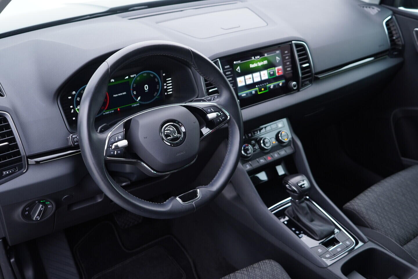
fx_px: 418
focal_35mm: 36
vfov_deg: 36.9
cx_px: 209
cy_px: 140
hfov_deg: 53.1
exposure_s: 1/40
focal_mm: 24
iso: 250
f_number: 2.8
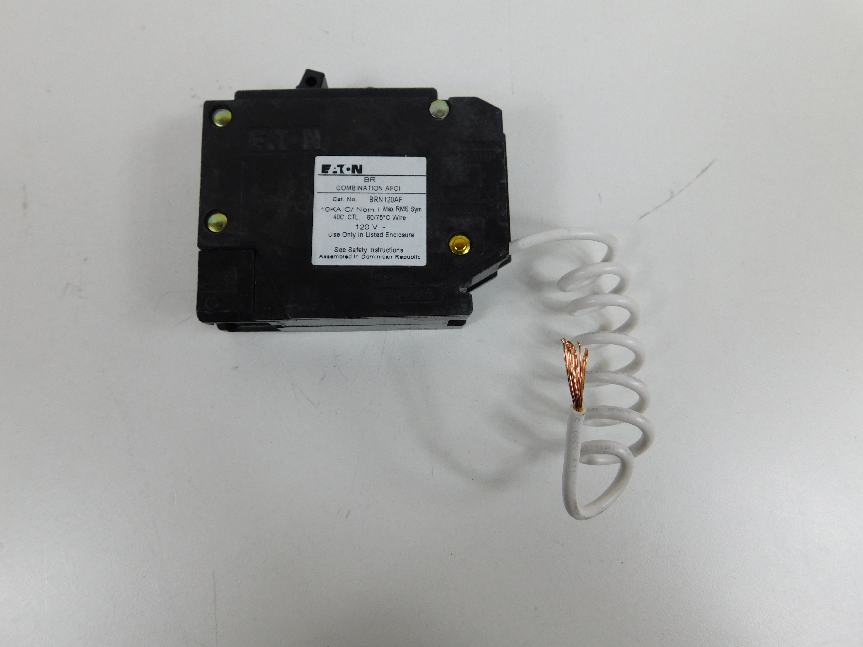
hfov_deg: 73.9
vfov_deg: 58.9
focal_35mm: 23
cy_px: 324
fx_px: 573
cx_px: 432
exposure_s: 1/80
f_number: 3
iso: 125
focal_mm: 4
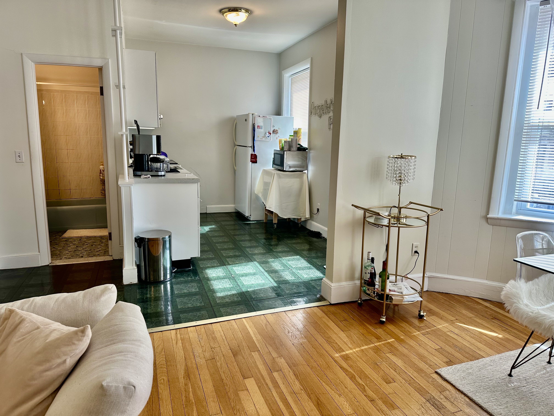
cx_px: 277
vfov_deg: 56.8
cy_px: 208
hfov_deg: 71.6
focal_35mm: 24
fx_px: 384
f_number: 1.78
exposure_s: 1/120
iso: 80
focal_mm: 6.86
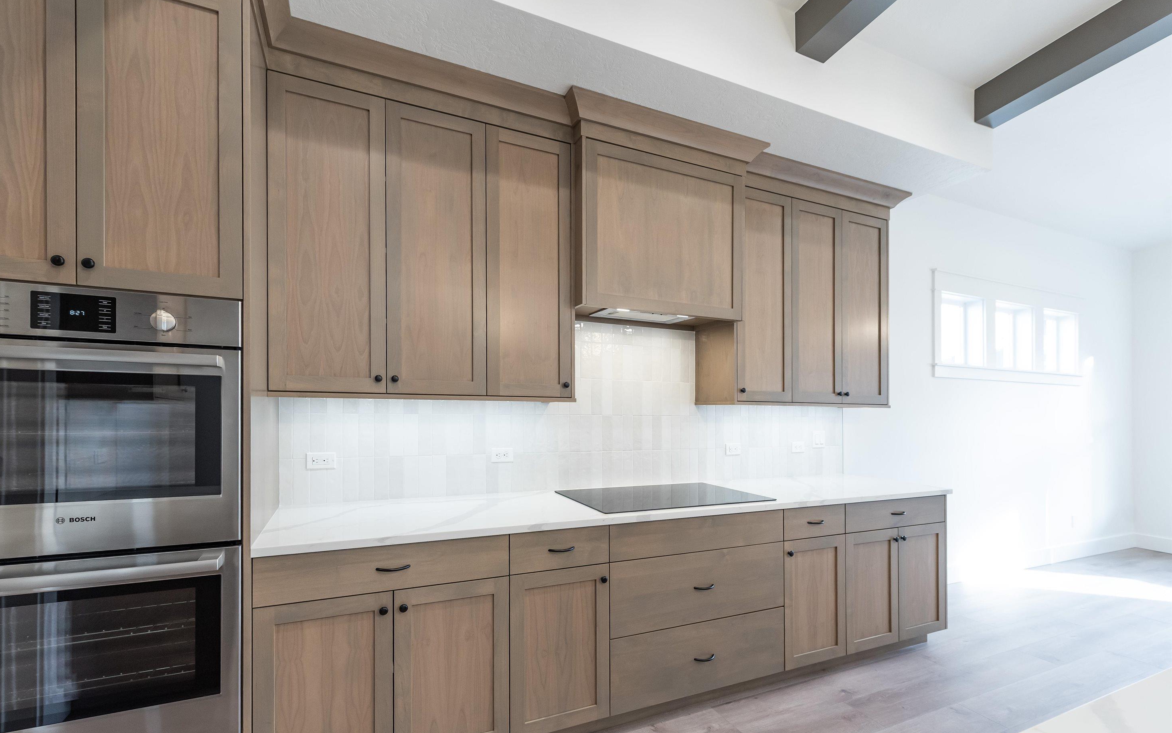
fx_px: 479
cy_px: 395
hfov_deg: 101.4
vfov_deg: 74.7
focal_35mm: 15
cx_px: 557
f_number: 5
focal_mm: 14
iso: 800
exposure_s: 1/60
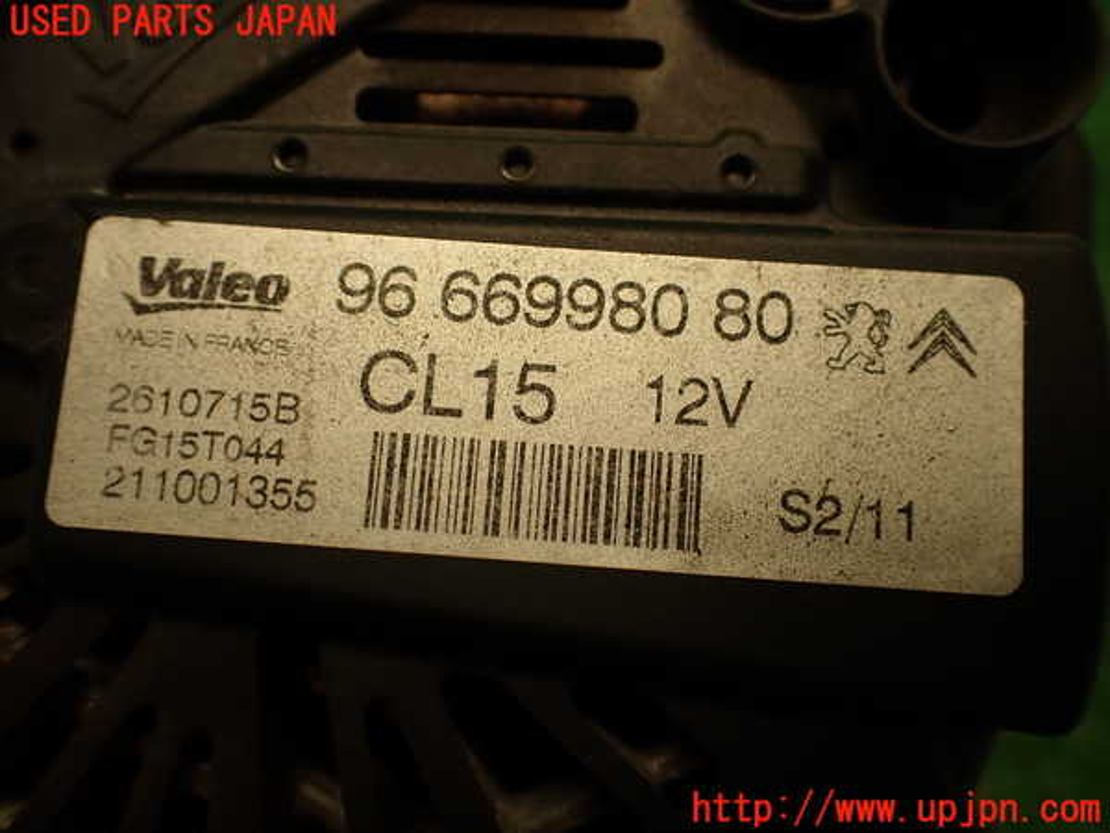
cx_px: 555
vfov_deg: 44.2
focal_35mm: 32
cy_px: 416
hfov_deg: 56.8
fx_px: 1026
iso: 160
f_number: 2.4
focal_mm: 5.79
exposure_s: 1/60
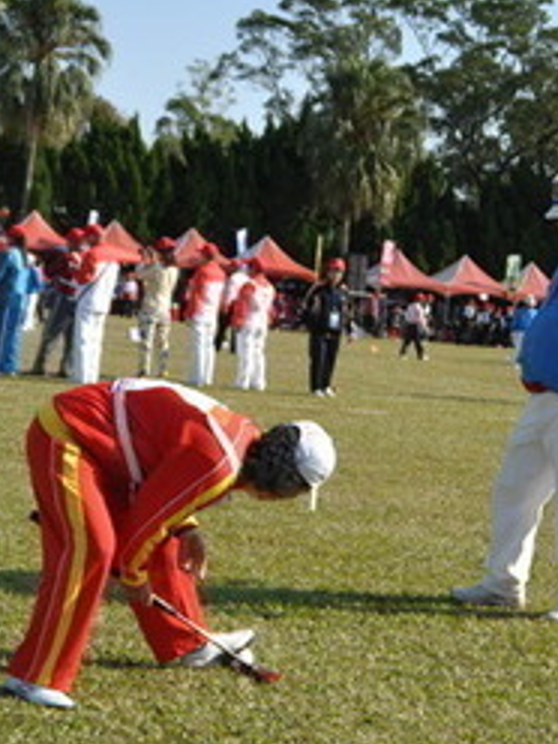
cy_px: 442
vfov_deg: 22.4
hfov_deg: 16.9
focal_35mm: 87
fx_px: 1873
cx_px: 183
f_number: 3.8
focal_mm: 25
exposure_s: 1/800
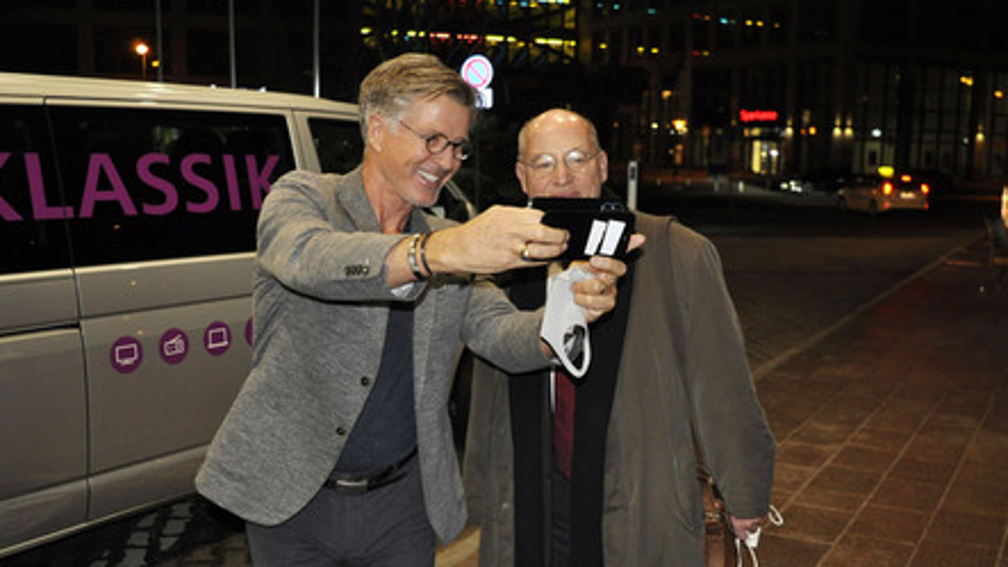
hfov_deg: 58.7
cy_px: 332
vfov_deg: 35.0
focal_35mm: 34
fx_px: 896
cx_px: 505
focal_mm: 21
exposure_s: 1/60
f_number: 3.8
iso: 800
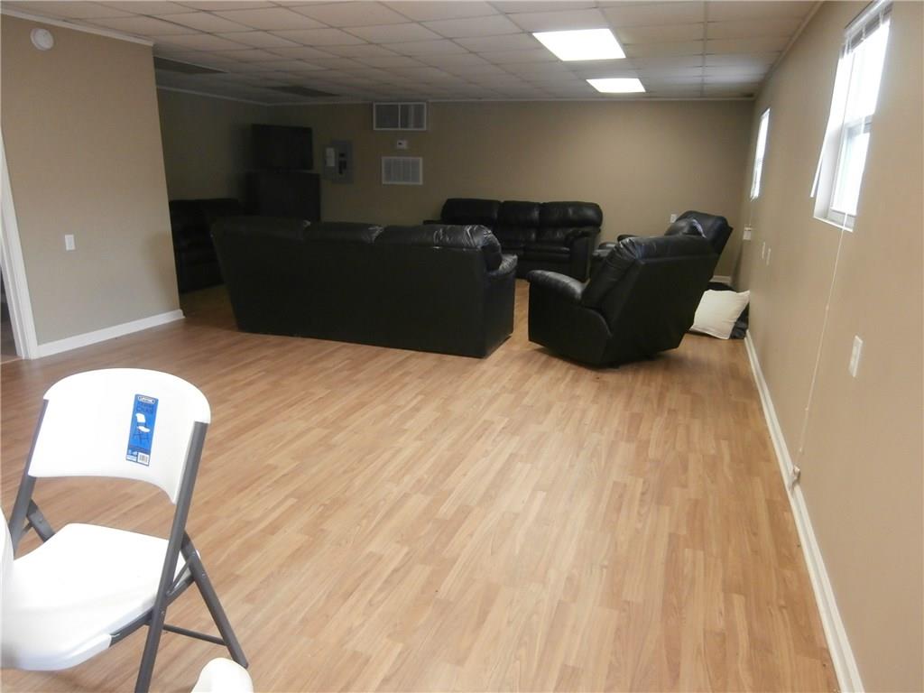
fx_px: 641
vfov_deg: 56.8
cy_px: 346
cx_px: 462
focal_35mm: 24
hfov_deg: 71.6
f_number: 3
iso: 250
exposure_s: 1/30
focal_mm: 4.2
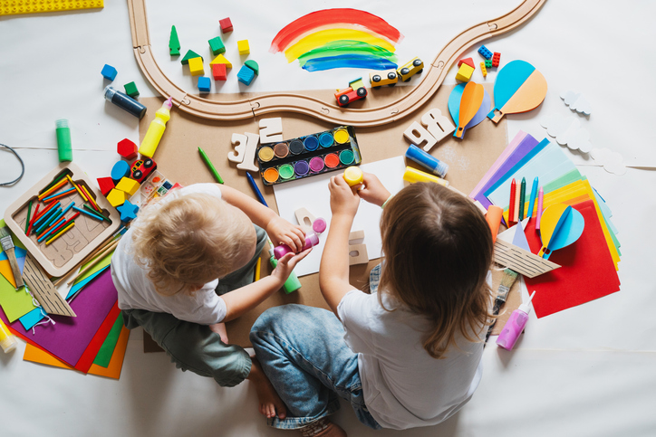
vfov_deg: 38.9
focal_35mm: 34
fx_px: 620
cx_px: 328
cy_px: 218
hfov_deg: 55.8
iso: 500
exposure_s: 1/80
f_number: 4.5
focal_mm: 34
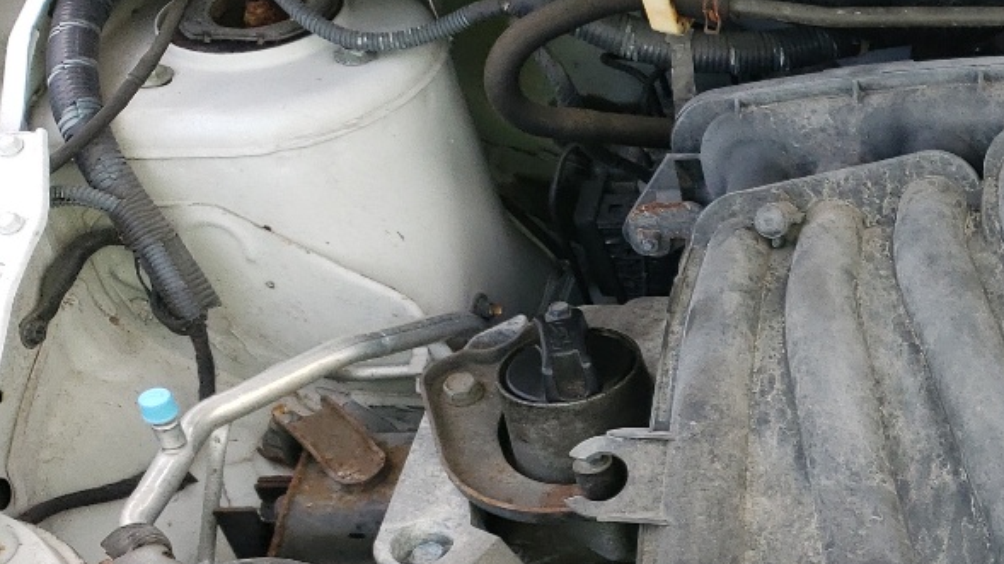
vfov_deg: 15.4
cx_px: 1292
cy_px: 542
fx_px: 2049
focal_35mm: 77
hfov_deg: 24.2
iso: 50
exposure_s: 1/476
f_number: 1.5
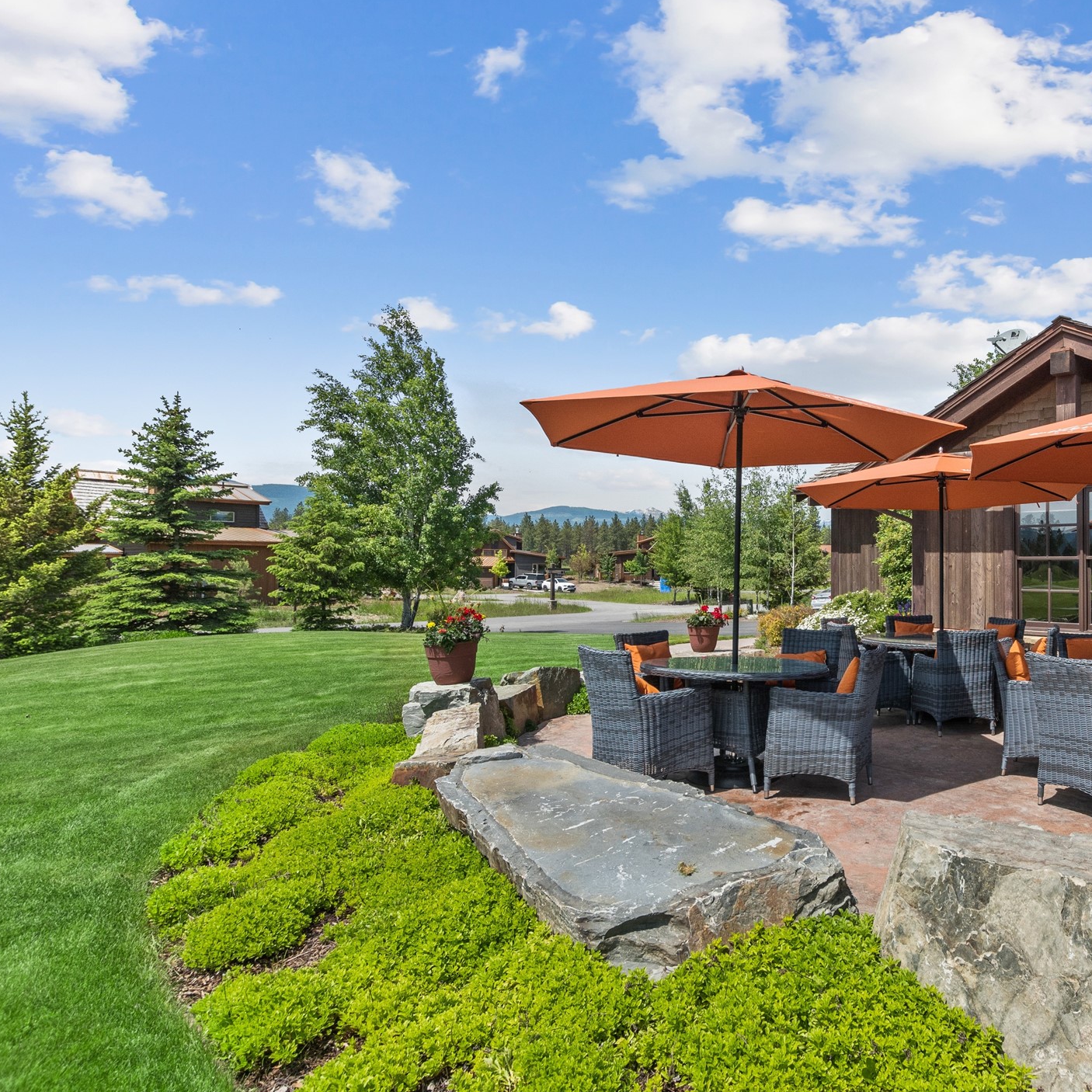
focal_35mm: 21
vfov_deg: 72.1
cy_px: 547
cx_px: 800
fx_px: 749
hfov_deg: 68.2
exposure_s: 1/1250
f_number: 6.3
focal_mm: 11
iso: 200
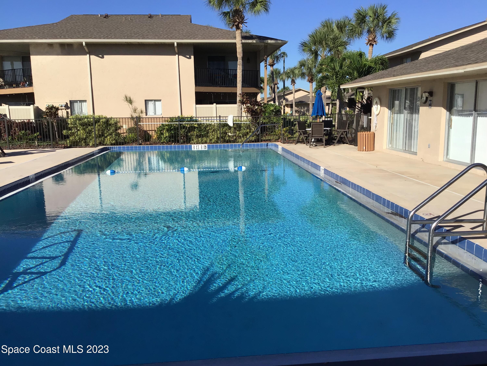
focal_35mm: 31
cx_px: 244
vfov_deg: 45.4
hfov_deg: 58.4
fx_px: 436
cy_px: 183
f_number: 2.4
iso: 25
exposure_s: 1/1773
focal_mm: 3.3
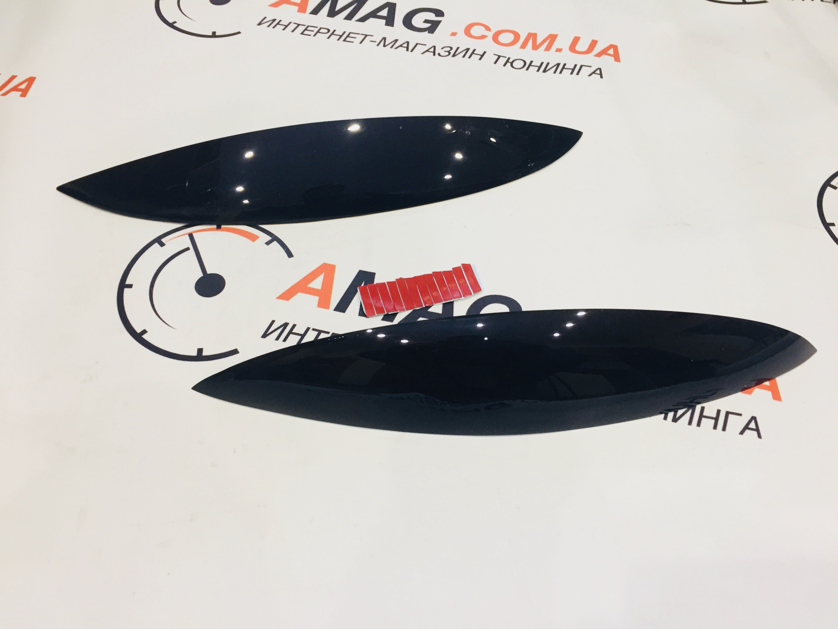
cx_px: 419
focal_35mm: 29
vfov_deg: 48.2
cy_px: 314
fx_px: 702
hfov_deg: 61.7
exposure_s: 1/33
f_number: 2.2
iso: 125
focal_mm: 4.15
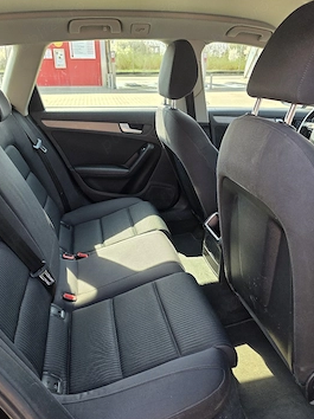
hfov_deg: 53.0
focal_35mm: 26
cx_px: 162
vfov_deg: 67.2
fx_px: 315
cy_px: 228
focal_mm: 6.3
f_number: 1.7
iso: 40
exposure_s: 1/182
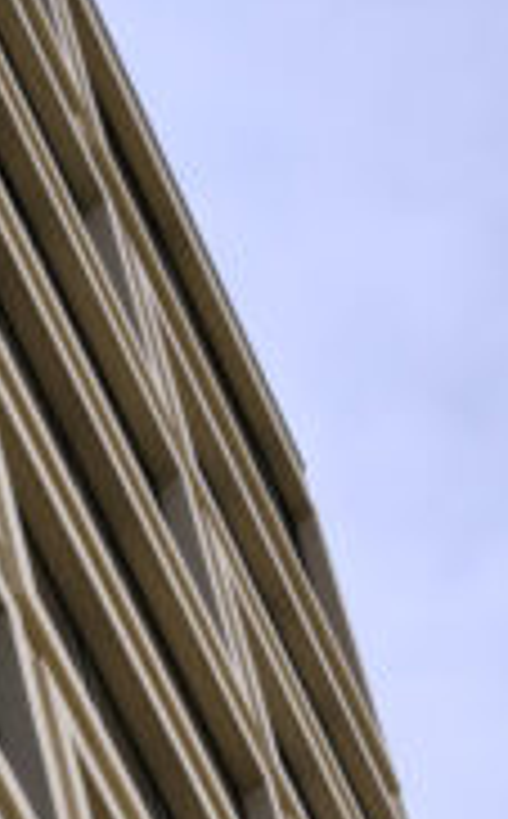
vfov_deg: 7.6
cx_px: 67
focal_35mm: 276
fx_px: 6143
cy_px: 738
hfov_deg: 4.7
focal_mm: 64
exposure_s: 1/250
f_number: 16
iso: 200
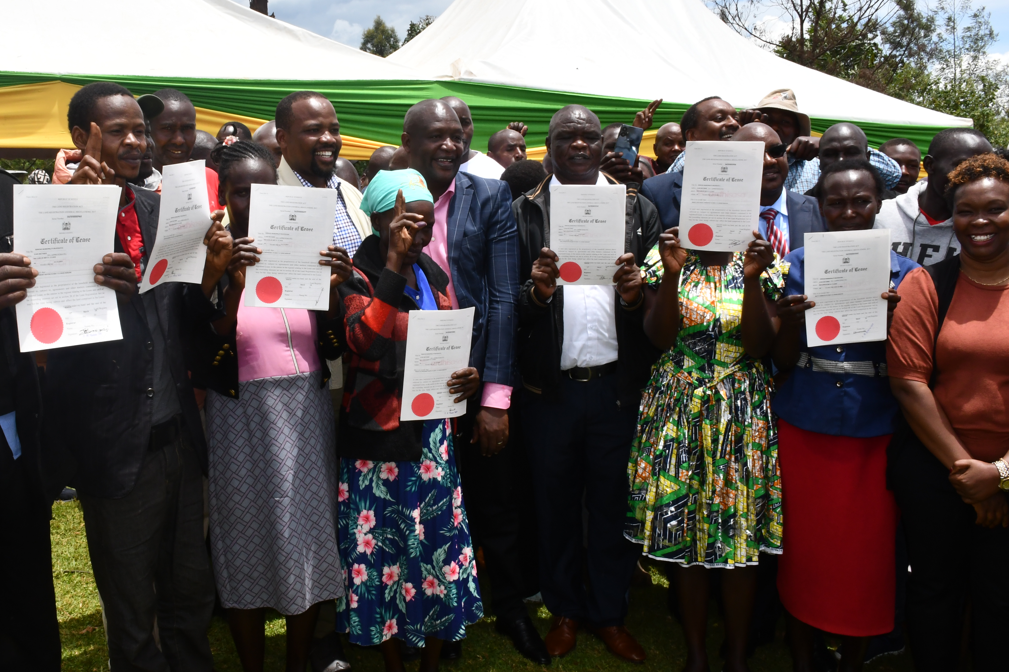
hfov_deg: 51.6
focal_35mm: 37
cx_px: 411
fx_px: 1037
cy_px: 323
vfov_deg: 35.9
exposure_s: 1/250
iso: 640
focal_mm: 20
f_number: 22
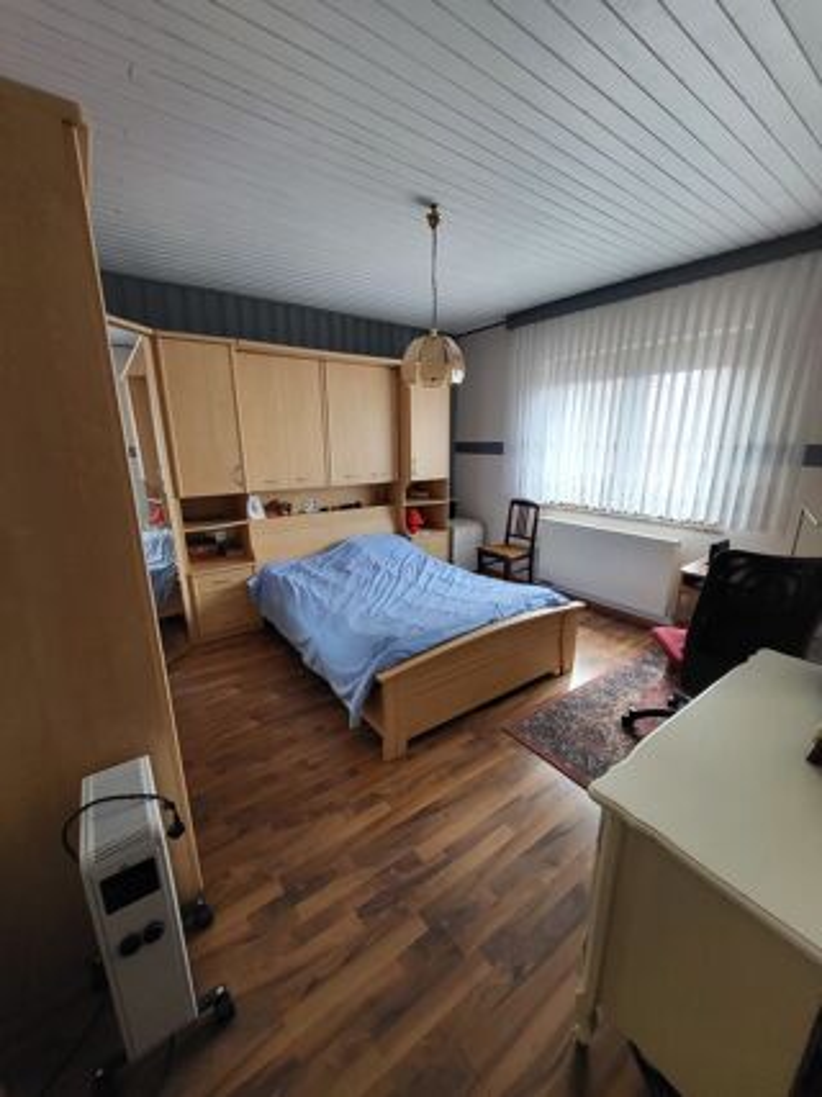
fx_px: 412
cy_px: 548
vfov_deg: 106.2
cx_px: 411
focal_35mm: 13
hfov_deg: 89.9
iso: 200
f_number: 2.2
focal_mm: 1.74
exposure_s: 1/50
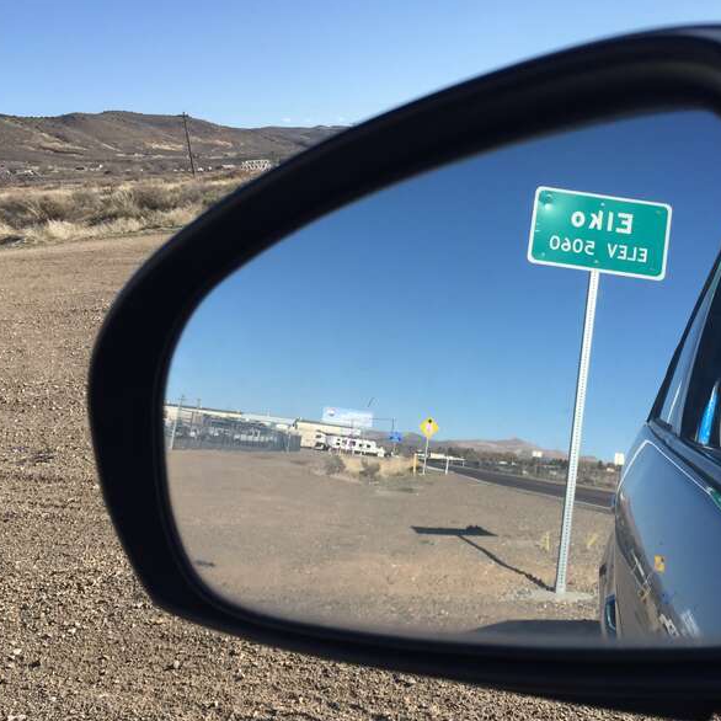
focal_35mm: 35
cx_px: 438
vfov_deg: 47.2
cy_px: 363
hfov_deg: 46.9
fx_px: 825
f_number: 2.2
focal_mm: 4.15
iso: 32
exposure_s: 1/1522
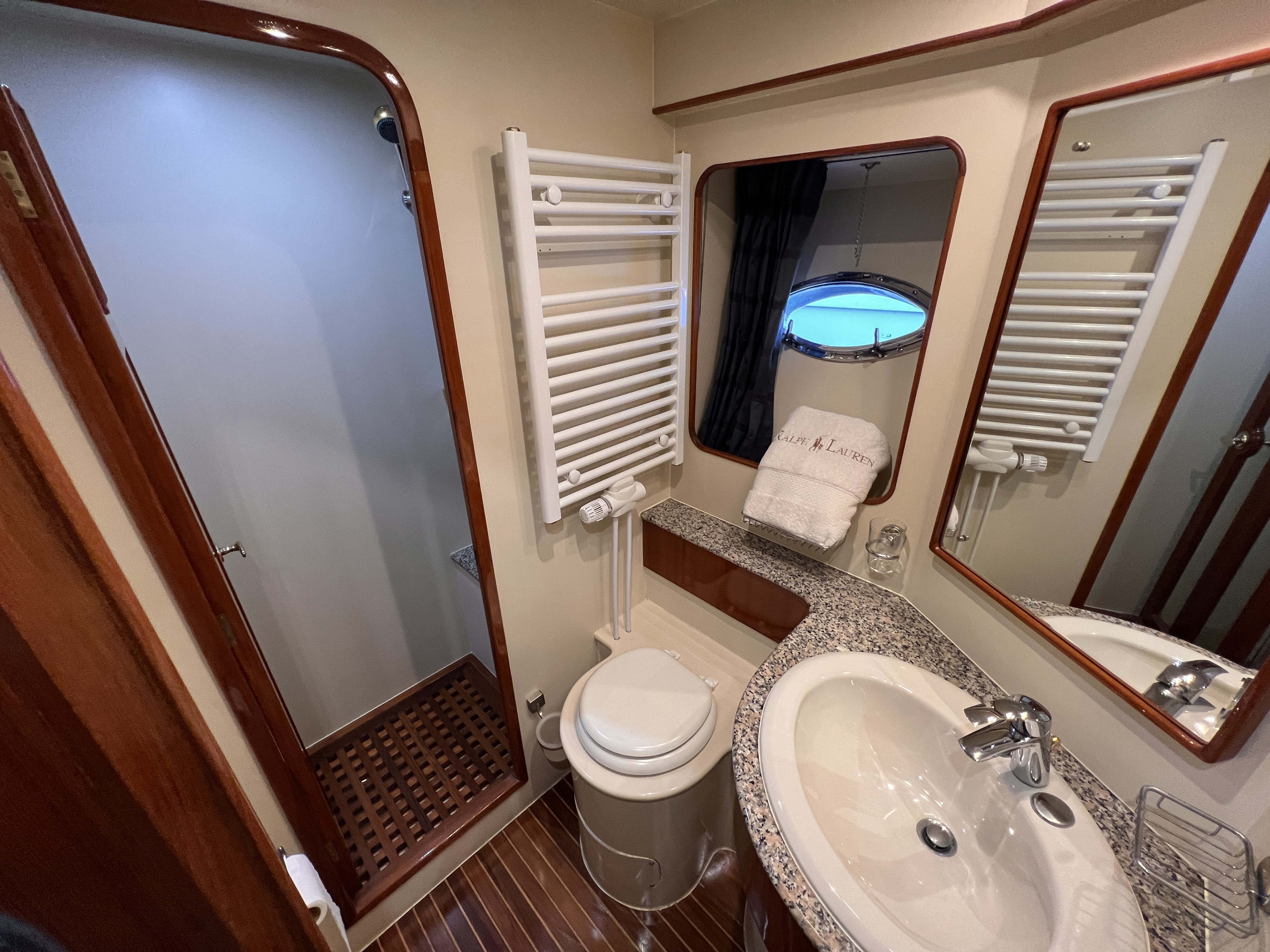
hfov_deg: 106.2
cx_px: 635
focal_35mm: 13
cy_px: 476
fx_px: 477
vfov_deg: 89.9
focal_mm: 1.57
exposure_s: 1/99
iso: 250
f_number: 1.8
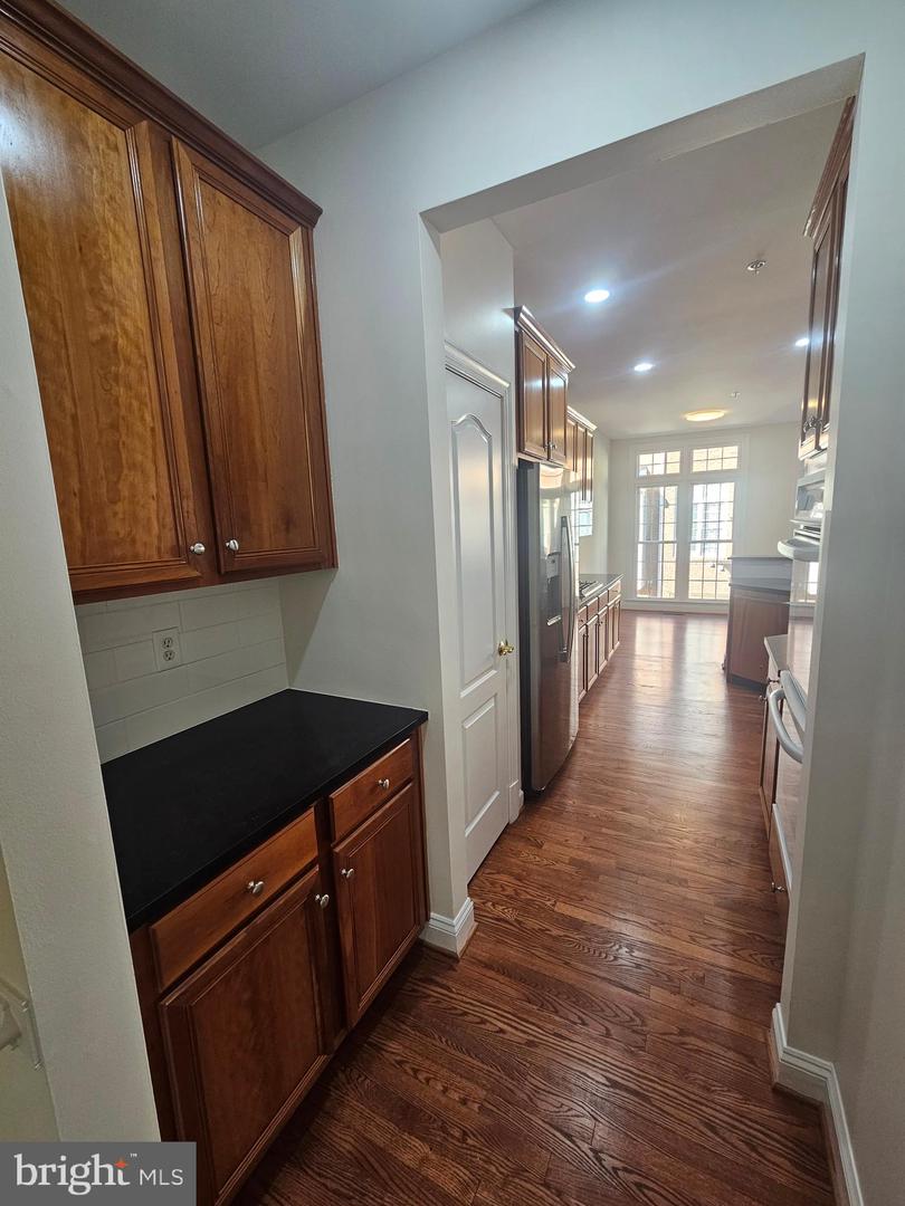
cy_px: 603
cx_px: 452
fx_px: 453
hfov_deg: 89.9
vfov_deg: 106.2
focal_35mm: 13
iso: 125
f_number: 2.2
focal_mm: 2.2
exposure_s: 1/60
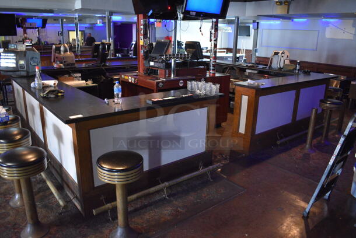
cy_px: 119
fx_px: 267
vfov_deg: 48.0
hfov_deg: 67.3
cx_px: 178
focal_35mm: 27
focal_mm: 18
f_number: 3.5
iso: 3200
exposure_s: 1/15
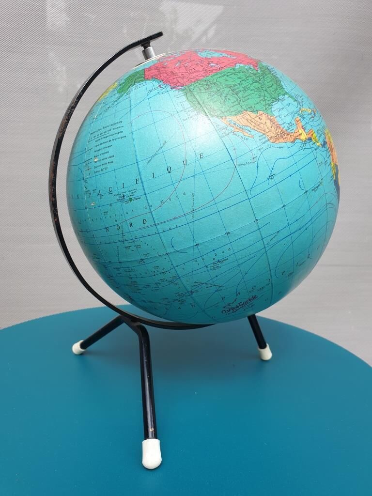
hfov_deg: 53.1
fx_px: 373
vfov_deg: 67.3
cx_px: 186
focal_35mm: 26
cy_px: 248
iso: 50
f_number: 2.4
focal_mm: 4.3
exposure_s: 1/384
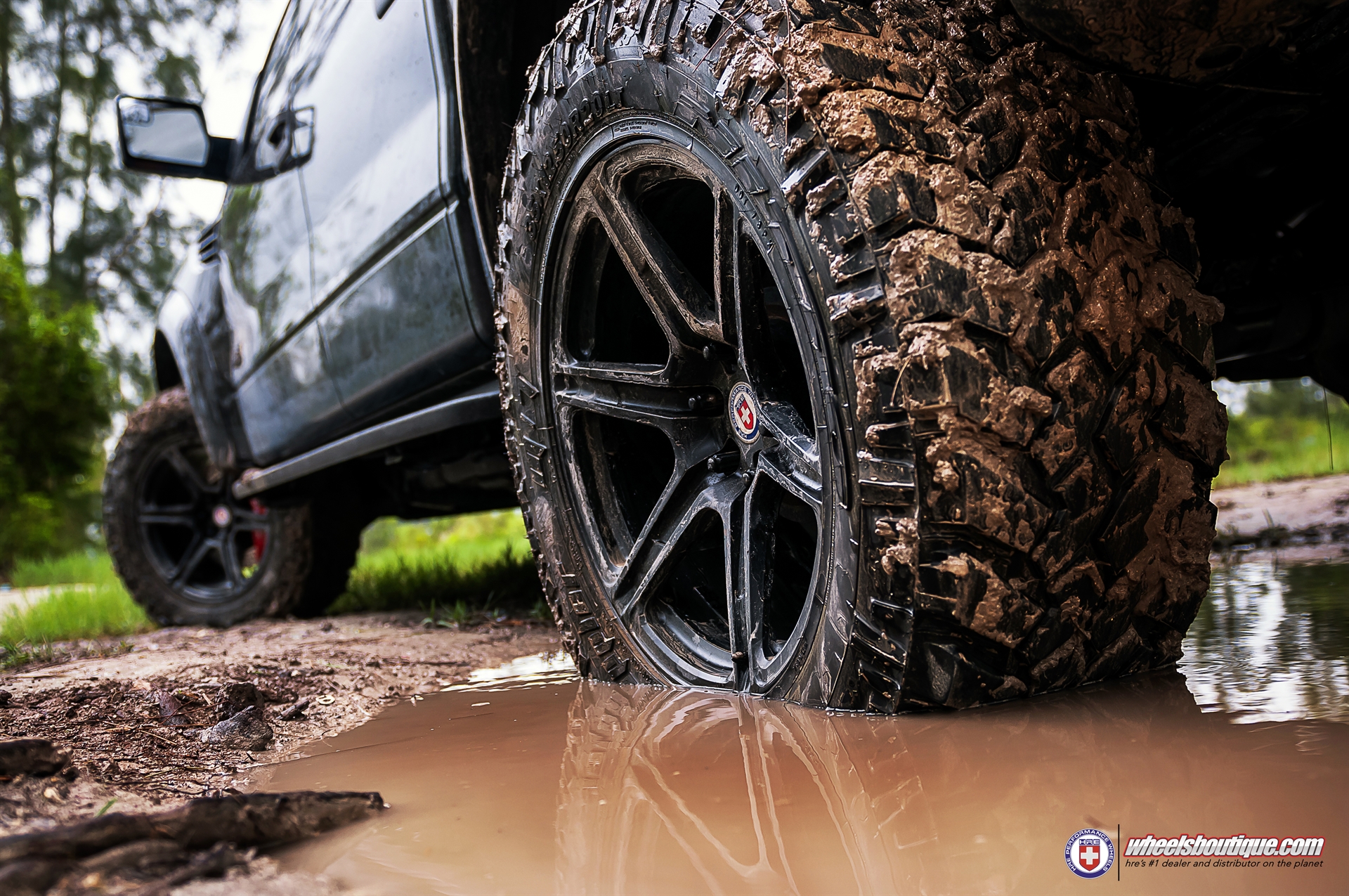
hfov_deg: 53.2
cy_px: 448
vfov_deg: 36.8
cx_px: 674
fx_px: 1347
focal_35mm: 36
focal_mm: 24
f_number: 2.8
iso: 200
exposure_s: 1/200
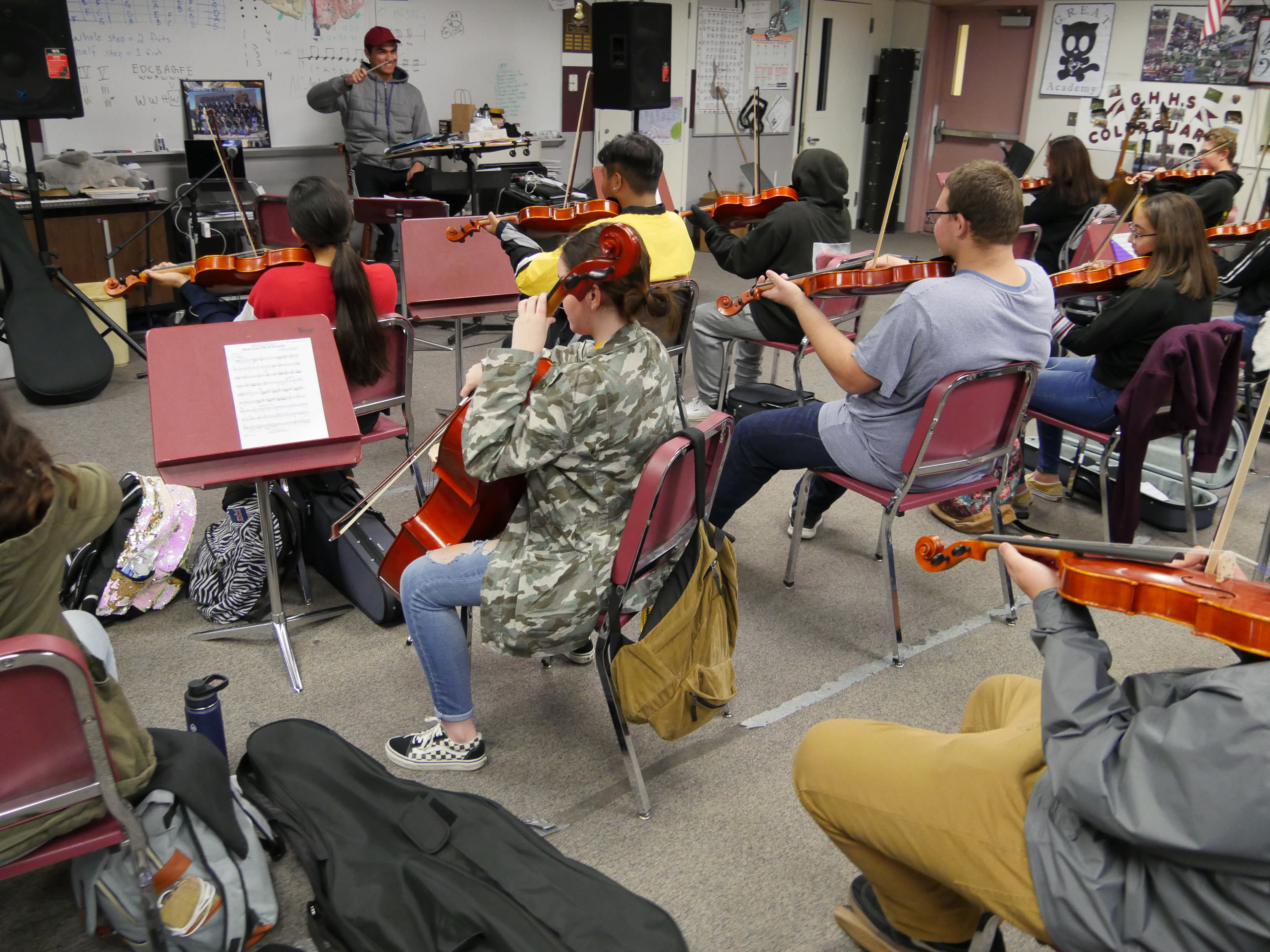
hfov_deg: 63.4
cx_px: 635
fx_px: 1027
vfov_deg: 49.7
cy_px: 476
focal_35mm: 28
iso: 2000
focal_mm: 14
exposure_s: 1/60
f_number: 3.5
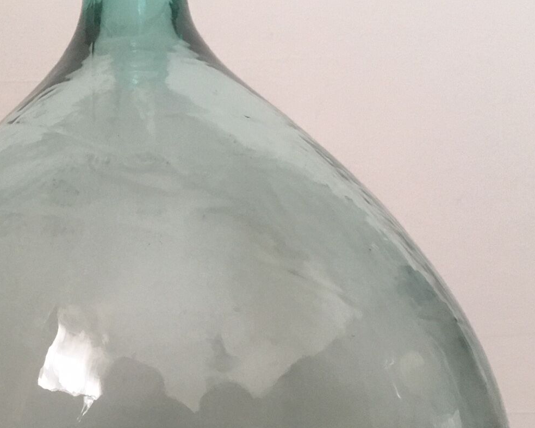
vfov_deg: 25.5
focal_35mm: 58
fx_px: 918
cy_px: 381
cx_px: 147
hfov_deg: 32.0
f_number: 2.2
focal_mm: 4.15
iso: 200
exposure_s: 1/33
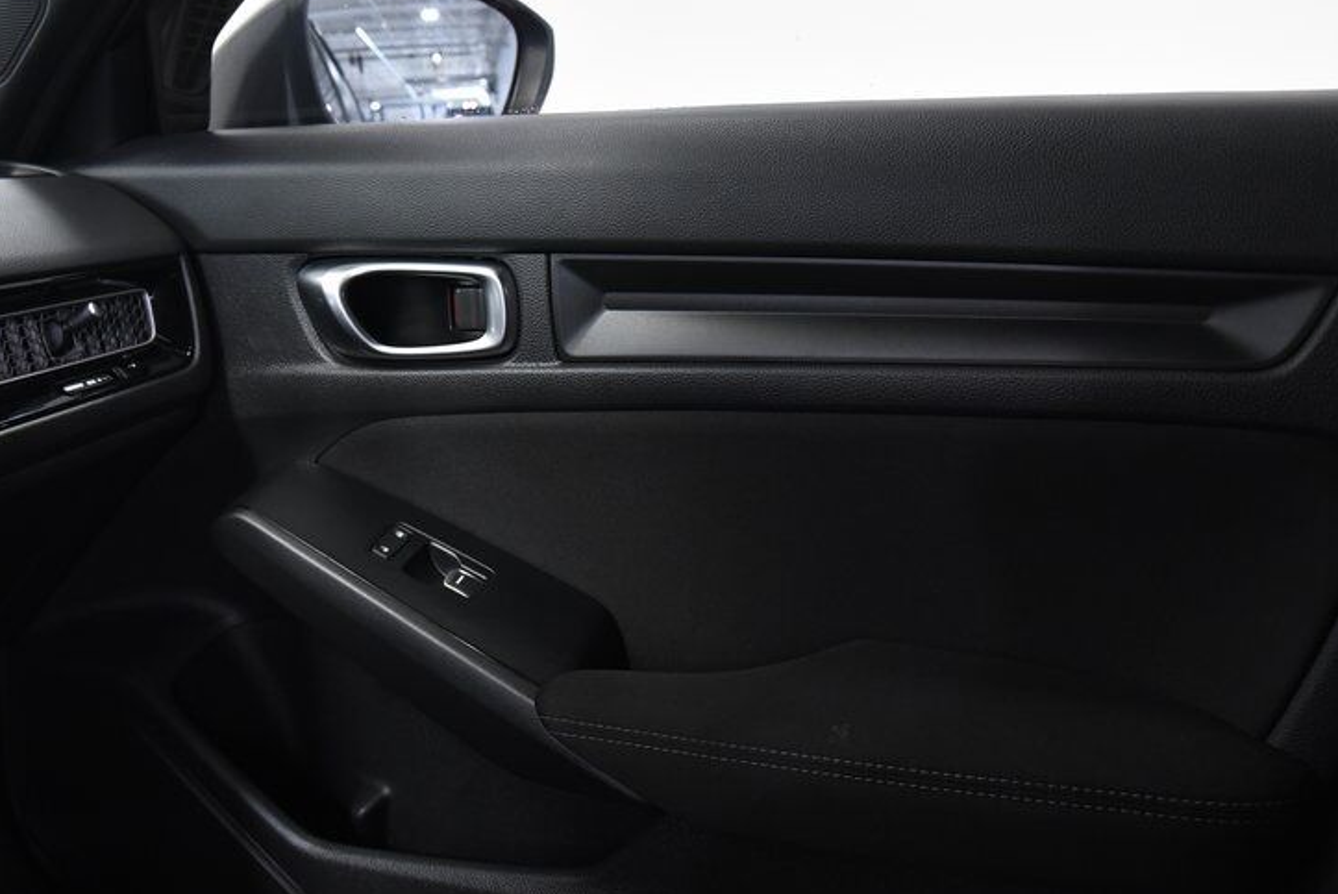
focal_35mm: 34
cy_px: 396
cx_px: 485
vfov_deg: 38.9
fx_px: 1264
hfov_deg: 55.0
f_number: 4
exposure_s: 1/15
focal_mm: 24
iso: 2500
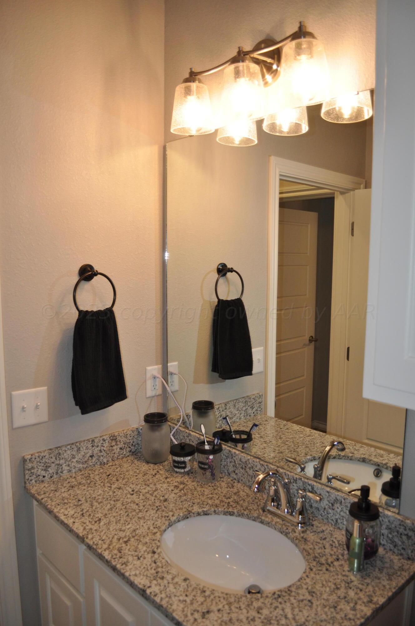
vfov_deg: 67.4
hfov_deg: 47.8
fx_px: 468
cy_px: 313
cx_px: 208
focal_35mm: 27
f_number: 3.5
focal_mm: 18
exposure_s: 1/125
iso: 400
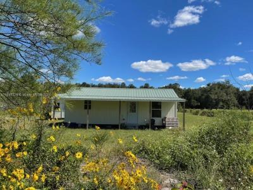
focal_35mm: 26
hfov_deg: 67.3
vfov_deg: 53.1
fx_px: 190
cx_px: 126
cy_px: 95
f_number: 1.6
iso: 32
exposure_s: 1/3165
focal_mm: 5.1
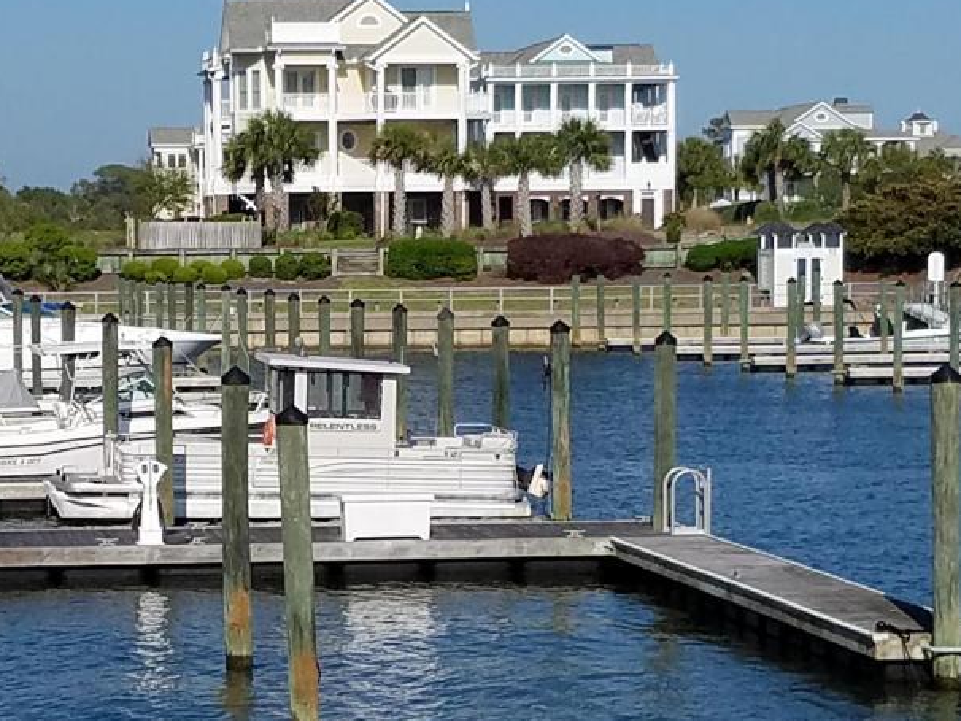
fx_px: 1222
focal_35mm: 44
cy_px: 414
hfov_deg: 42.2
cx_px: 299
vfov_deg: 32.8
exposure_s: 1/5392
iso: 50
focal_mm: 4.2
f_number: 1.7
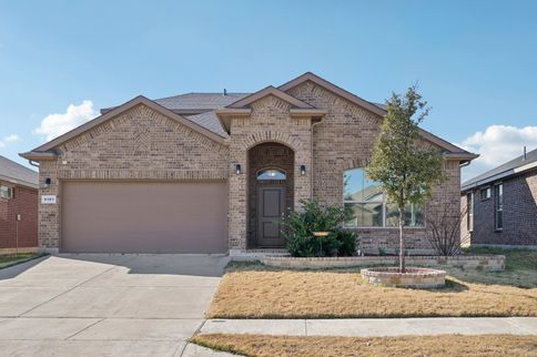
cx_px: 265
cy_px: 176
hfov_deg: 60.3
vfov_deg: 42.3
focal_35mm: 31
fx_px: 462
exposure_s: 1/800
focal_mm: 30
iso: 400
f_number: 8
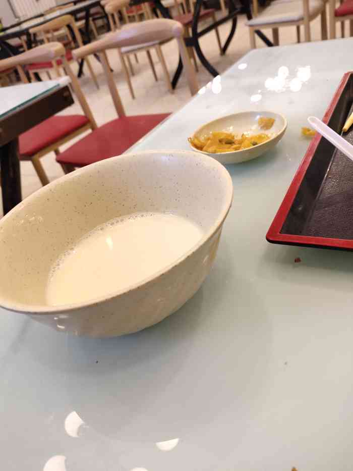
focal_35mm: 27
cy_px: 236
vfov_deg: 65.3
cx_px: 176
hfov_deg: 51.4
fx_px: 367
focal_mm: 4.05
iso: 571
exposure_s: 1/100
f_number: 1.78
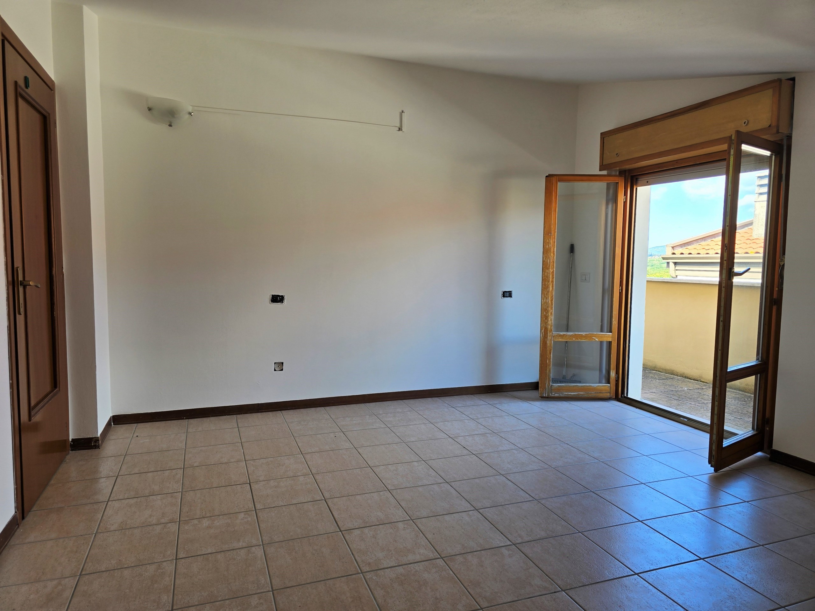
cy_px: 306
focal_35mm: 23
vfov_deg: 58.9
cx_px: 408
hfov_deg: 73.9
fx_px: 542
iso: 25
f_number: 1.7
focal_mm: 6.3
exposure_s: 1/180
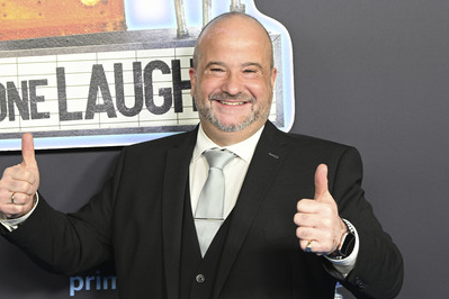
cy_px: 163
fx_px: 1085
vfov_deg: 15.7
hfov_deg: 23.4
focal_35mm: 87
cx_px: 214
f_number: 6
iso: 500
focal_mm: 77
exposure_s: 1/125
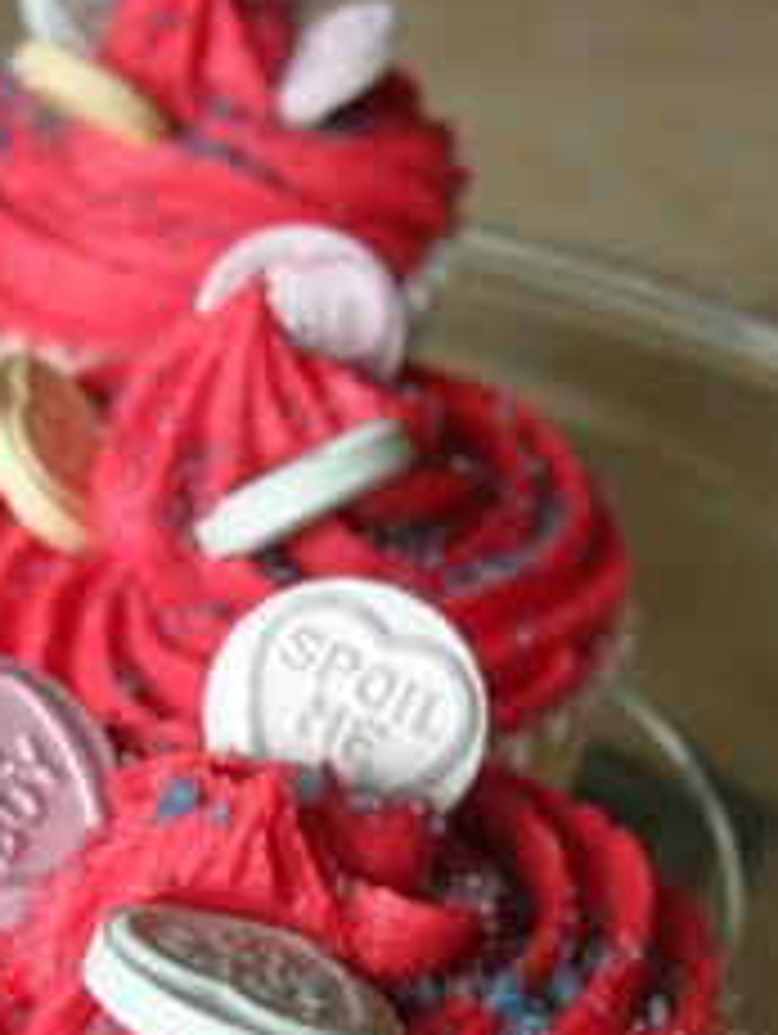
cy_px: 814
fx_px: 2213
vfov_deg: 25.9
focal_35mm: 74
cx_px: 337
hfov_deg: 19.9
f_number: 2.8
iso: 64
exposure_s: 1/52.5
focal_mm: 7.8
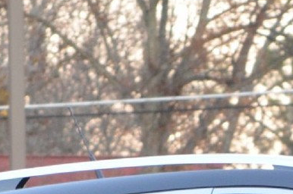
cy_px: 398
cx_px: 453
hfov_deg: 2.6
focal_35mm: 797
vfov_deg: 1.7
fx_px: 6476
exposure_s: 1/30
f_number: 9
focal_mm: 82
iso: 720
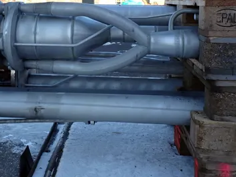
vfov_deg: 31.6
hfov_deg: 41.8
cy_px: 24
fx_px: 300
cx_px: 62
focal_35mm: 44
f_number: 2.8
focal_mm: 4.5
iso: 100
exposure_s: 1/250
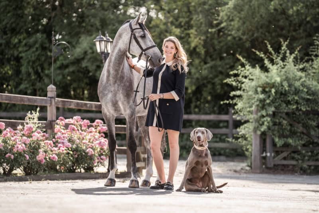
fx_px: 1754
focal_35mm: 198
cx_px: 160
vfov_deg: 6.9
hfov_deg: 10.4
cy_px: 106
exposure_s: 1/640
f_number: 4
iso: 200
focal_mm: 198
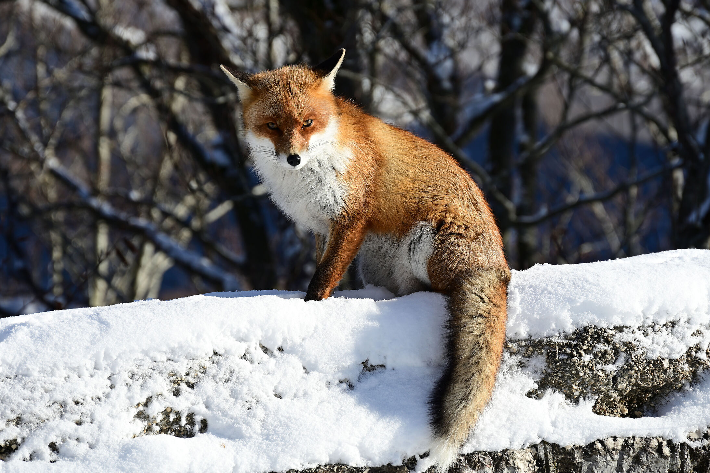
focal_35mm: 165
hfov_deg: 12.5
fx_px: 3252
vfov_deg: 8.3
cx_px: 351
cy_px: 219
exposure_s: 1/320
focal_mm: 150
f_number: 6.3
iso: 100
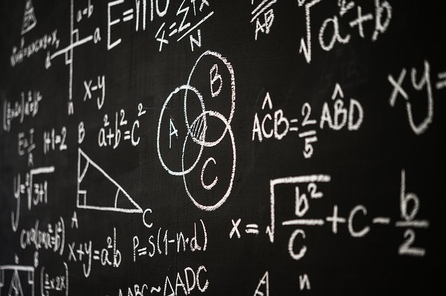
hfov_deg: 33.4
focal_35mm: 60
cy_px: 148
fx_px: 742
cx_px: 223
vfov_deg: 22.6
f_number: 2.8
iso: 500
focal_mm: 60
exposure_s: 1/50
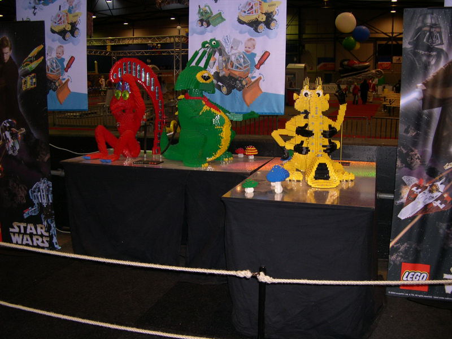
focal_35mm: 38
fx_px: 496
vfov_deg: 37.7
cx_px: 226
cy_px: 170
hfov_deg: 49.0
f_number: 2.8
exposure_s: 1/60
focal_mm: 8
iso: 215
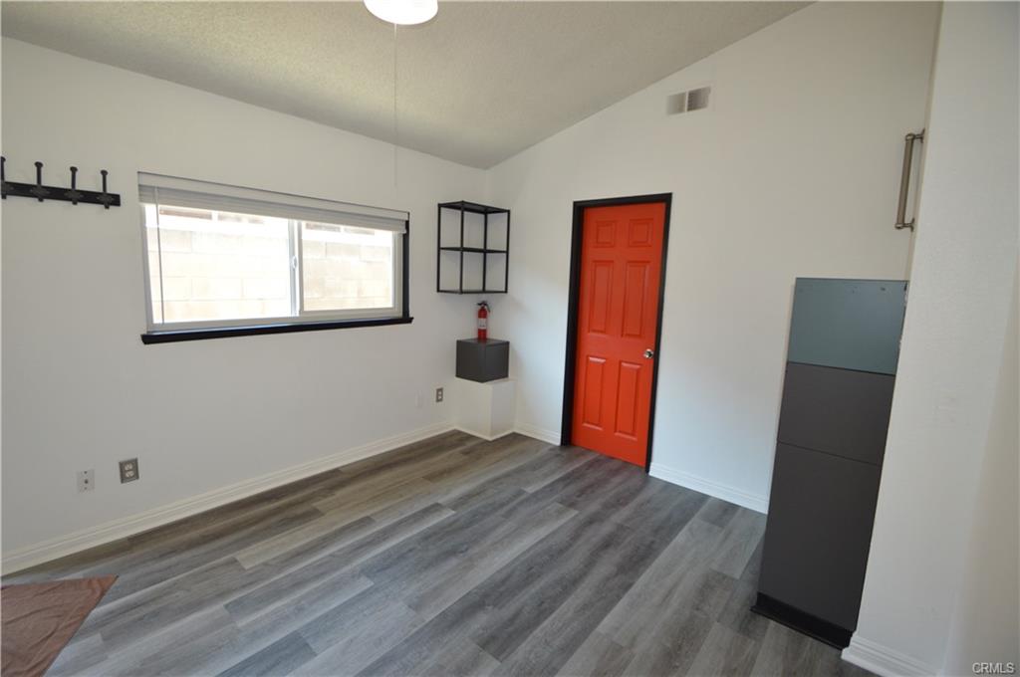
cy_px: 338
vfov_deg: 77.2
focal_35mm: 15
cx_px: 510
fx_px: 424
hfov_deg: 100.5
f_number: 4
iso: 400
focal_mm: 10
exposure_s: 1/80
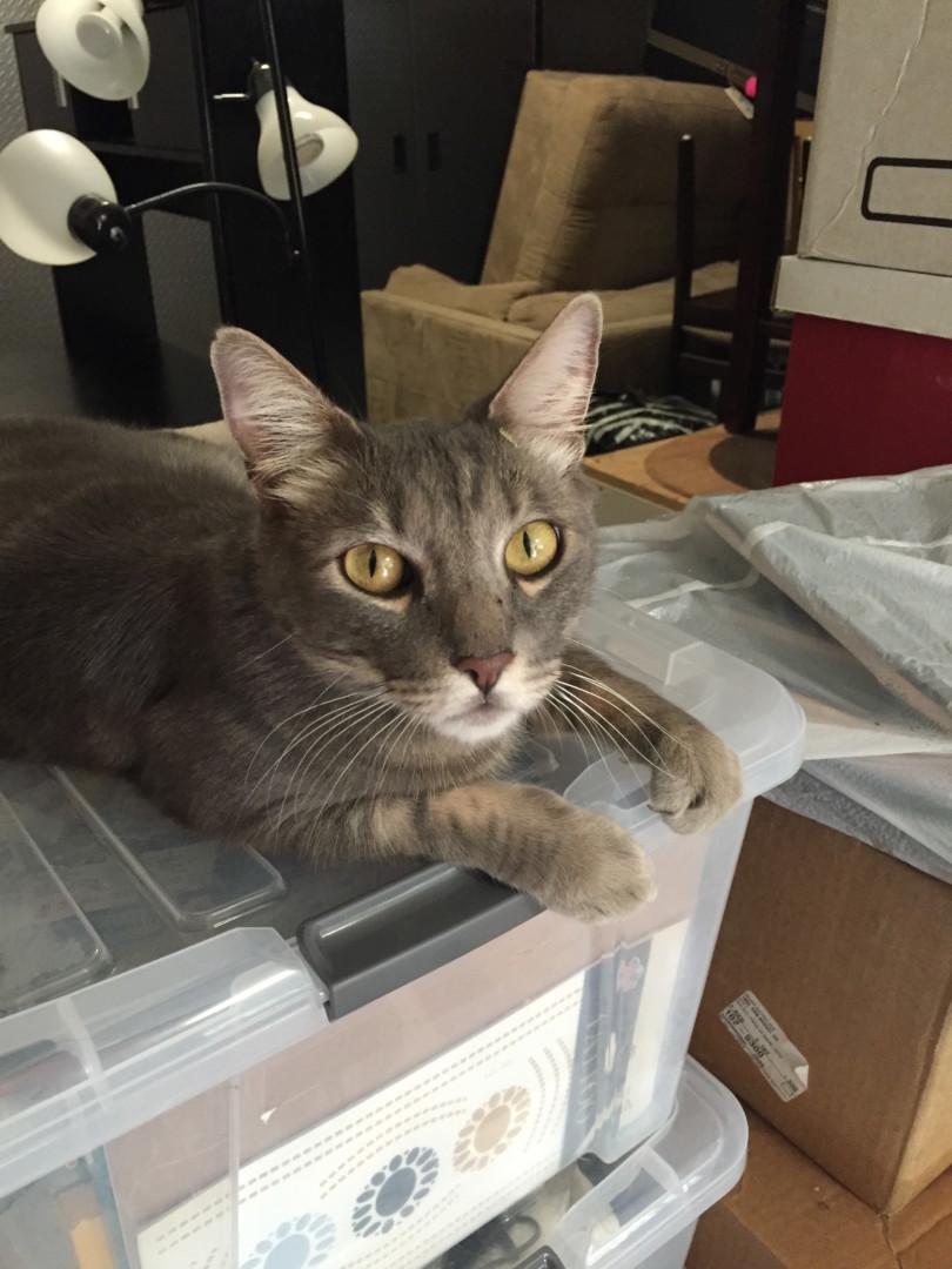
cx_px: 476
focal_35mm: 29
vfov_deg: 61.7
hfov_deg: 48.2
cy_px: 634
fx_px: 1063
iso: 250
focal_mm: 4.15
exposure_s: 1/30
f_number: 2.2
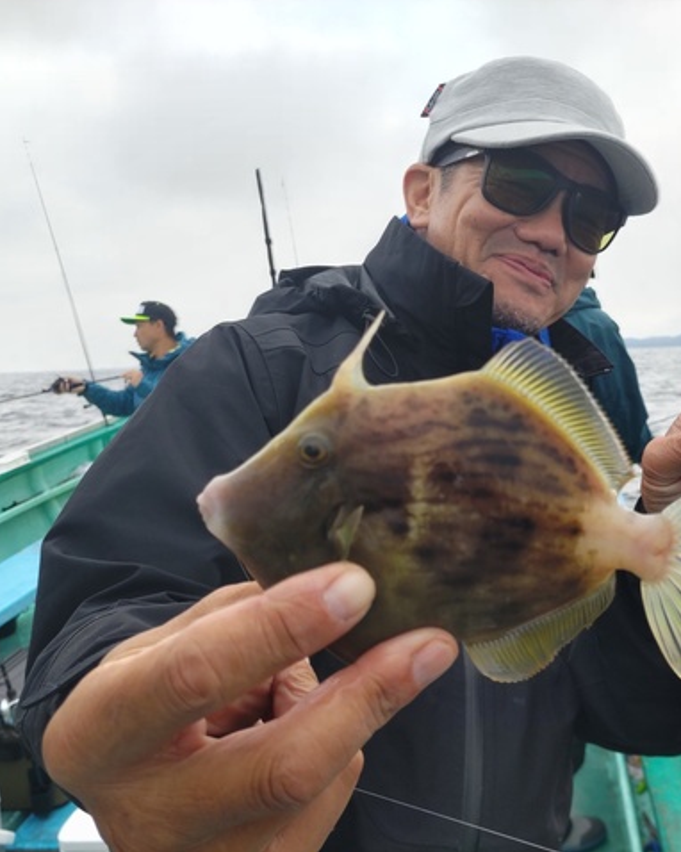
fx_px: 857
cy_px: 426
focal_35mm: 34
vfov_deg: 52.9
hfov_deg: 42.6
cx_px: 471
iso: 64
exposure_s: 1/100
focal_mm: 4.8
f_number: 1.79
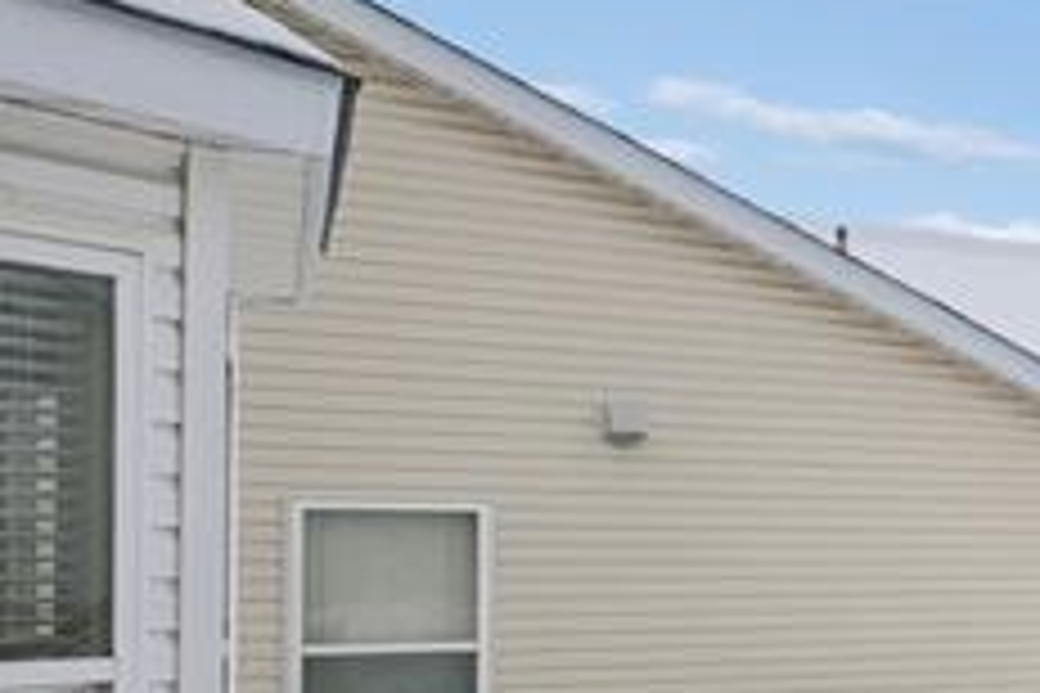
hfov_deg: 17.9
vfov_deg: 21.6
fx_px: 1791
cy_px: 551
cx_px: 2197
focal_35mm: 62
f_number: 8
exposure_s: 1/1600
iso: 400
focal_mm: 14
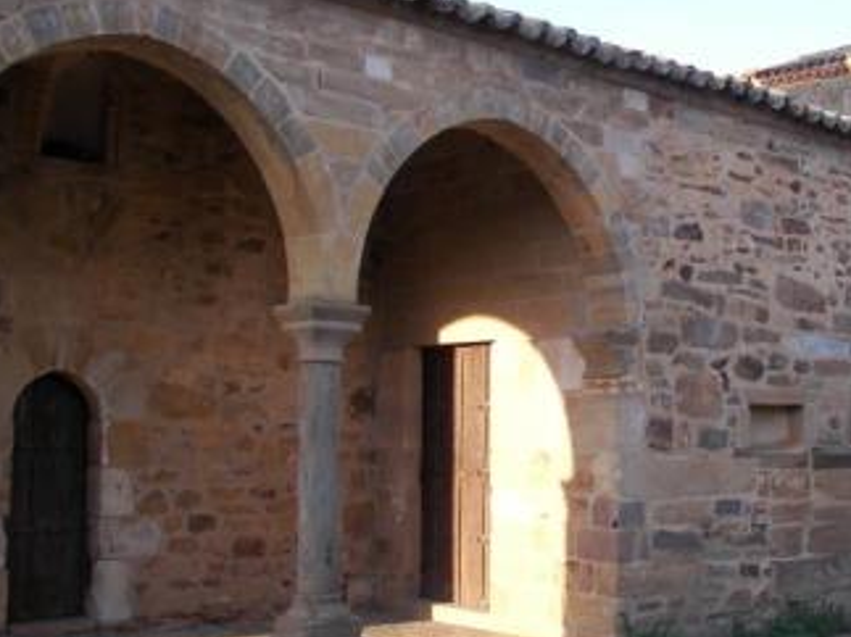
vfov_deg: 29.1
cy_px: 300
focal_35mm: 50
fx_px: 1229
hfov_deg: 37.8
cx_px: 561
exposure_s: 1/125
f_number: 2.8
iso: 50
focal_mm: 6
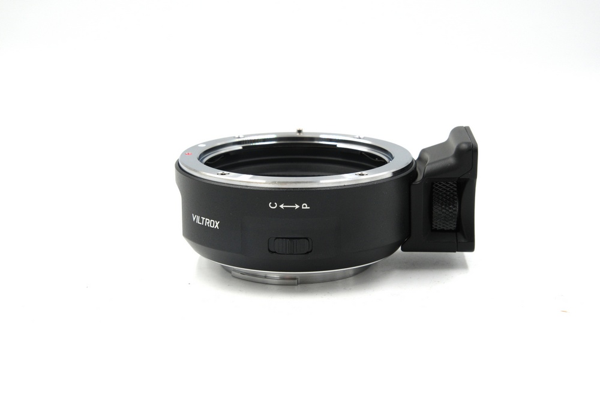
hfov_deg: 29.2
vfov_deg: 19.7
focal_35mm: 69
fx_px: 1150
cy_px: 200
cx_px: 300
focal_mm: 46.3
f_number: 14
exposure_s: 1/125
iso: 800
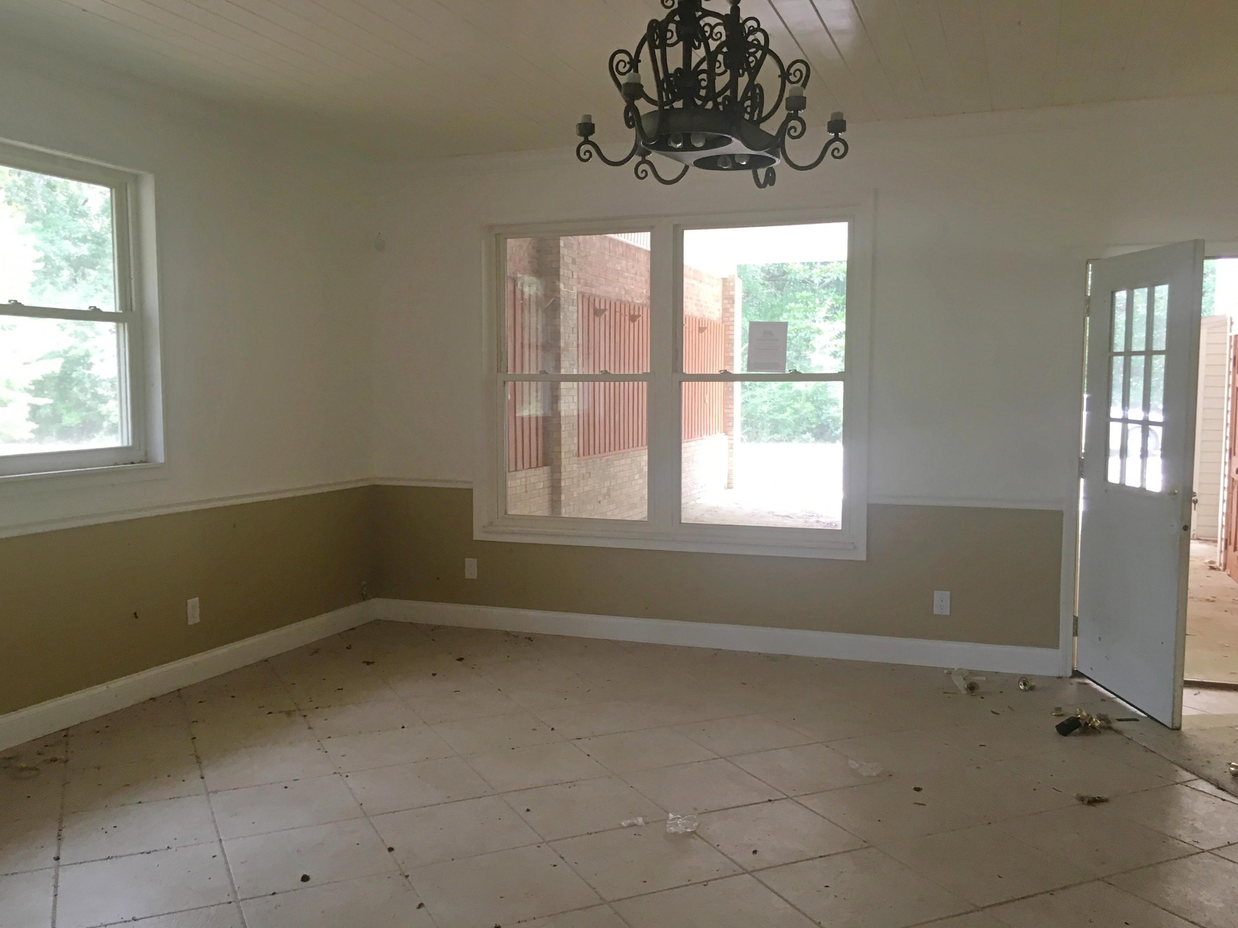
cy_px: 464
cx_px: 619
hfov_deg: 61.7
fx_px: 1037
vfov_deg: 48.2
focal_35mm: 29
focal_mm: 4.15
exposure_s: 1/30
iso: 64
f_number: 2.2
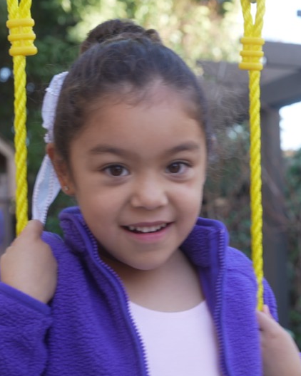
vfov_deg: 21.5
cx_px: 225
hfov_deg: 17.2
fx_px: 992
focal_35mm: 89
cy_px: 221
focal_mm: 50
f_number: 5.6
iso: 160
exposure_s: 1/50
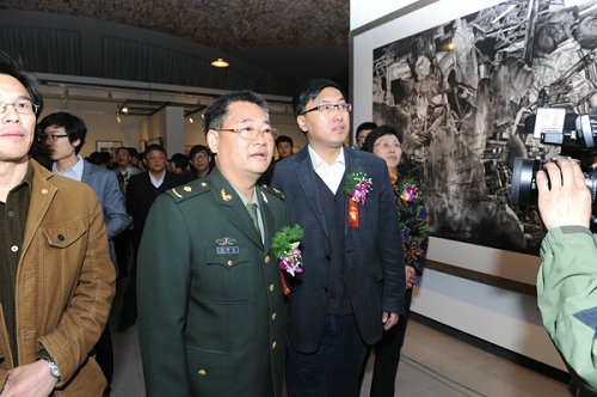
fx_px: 397
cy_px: 198
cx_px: 298
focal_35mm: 24
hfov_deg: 73.8
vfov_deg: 53.0
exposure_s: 1/60
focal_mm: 24
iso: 640
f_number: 6.3
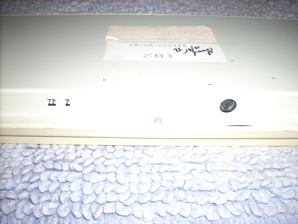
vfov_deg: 38.7
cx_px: 149
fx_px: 319
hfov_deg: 50.1
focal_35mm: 37
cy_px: 112
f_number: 2.8
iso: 64
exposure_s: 1/60
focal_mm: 6.2
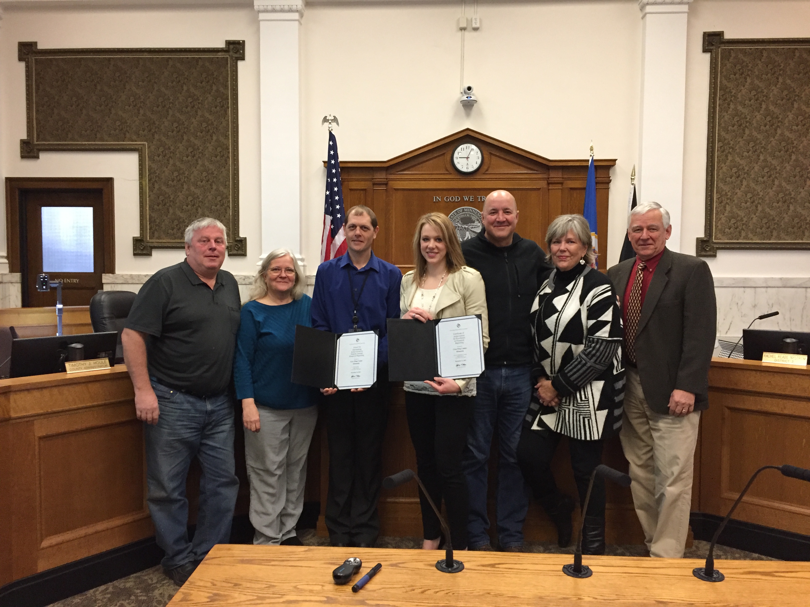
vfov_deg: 48.2
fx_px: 679
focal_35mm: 29
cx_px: 405
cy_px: 304
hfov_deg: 61.7
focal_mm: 4.15
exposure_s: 1/30
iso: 200
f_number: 2.2
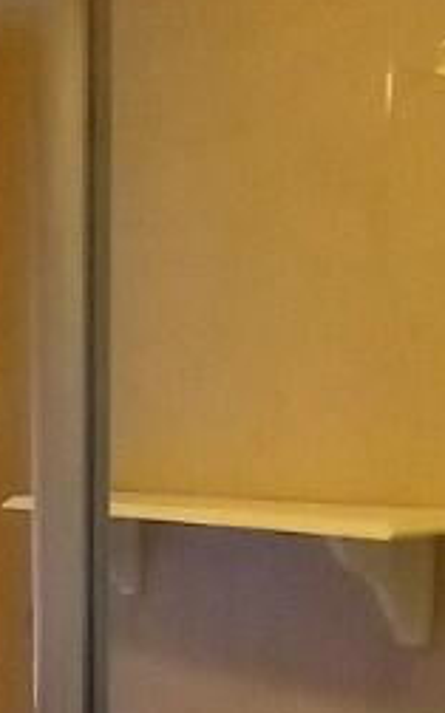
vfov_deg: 32.6
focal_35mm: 56
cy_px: 753
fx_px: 1089
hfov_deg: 22.6
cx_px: 48
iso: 320
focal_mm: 1.13
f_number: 2.2
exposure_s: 1/25
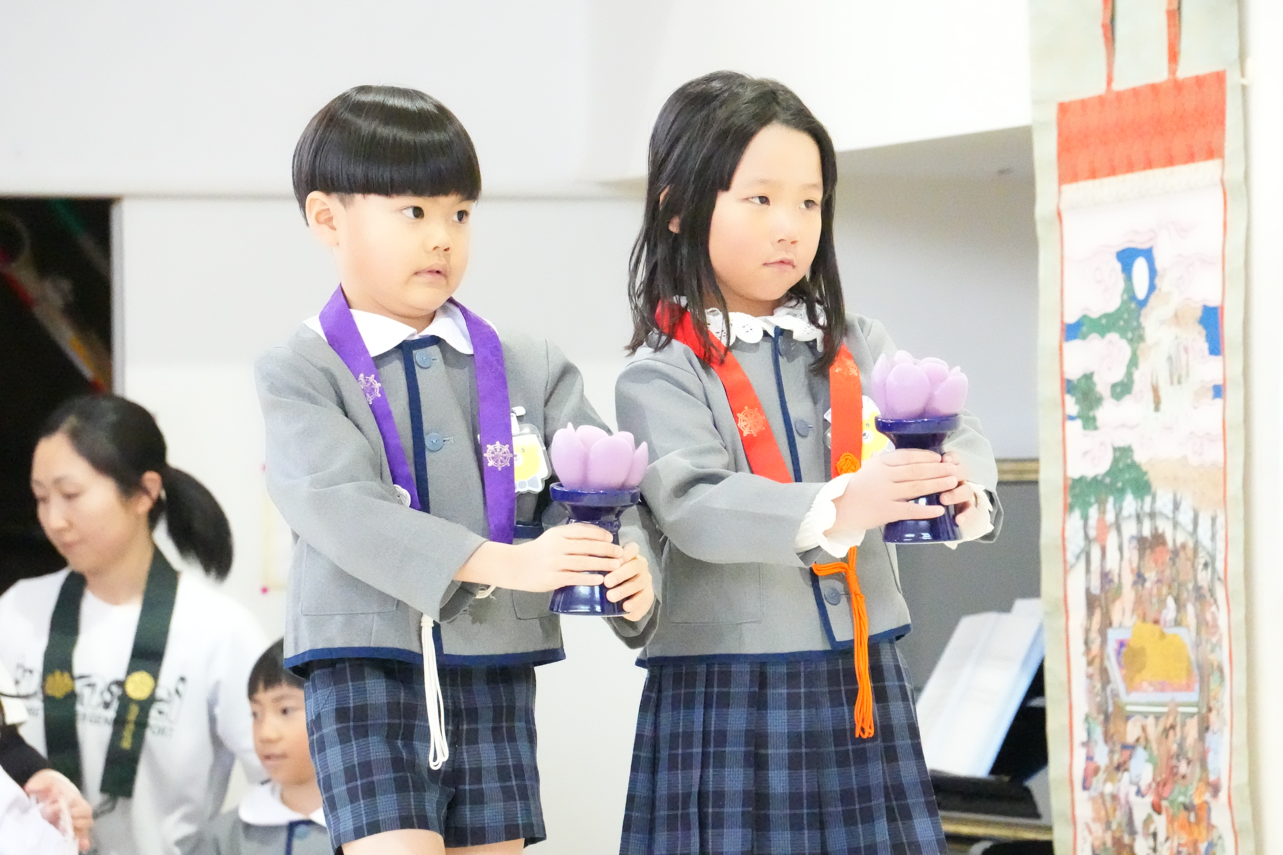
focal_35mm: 243
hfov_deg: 8.5
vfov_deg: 5.7
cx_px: 642
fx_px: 8660
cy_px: 428
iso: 32000
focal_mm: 162
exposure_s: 1/636
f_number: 8
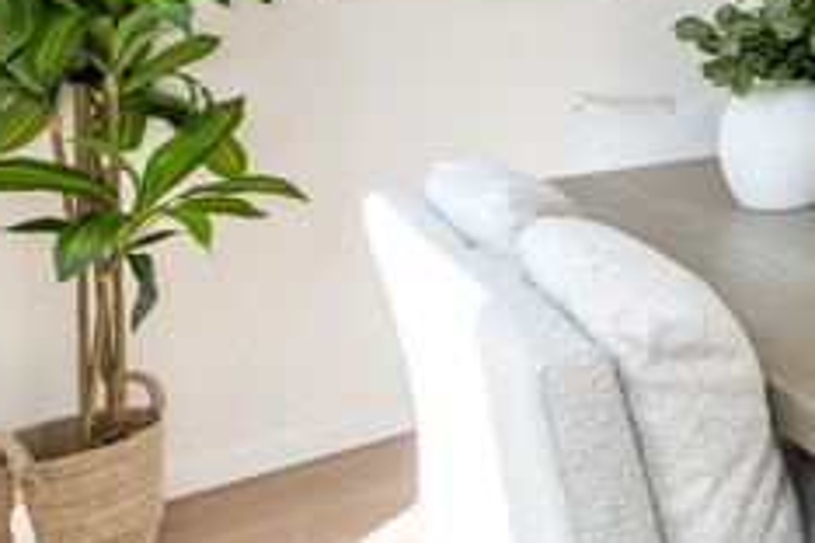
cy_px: -33
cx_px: 1066
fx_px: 928
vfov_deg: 29.8
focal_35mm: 41
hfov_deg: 33.8
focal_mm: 15
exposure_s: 1/125
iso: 110
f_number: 5.6
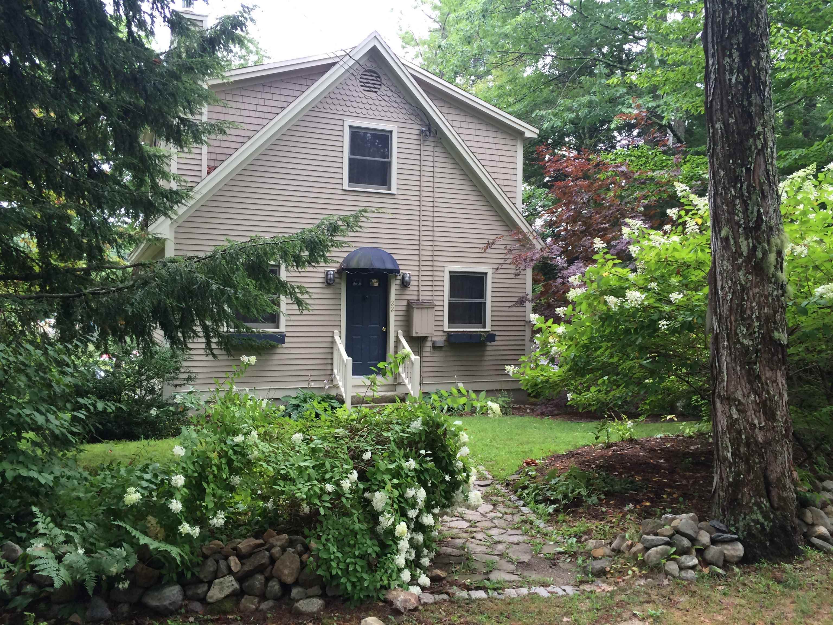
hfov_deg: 61.7
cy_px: 312
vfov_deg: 48.2
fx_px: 698
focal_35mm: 29
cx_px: 416
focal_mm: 4.15
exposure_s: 1/40
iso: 32
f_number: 2.2
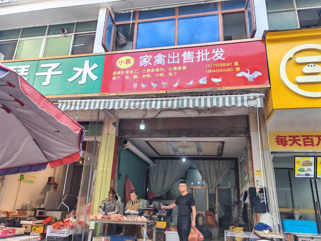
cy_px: 120
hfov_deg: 65.3
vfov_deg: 51.4
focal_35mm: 27
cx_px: 160
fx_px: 250
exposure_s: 1/110
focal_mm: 5.52
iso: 50
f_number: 1.95
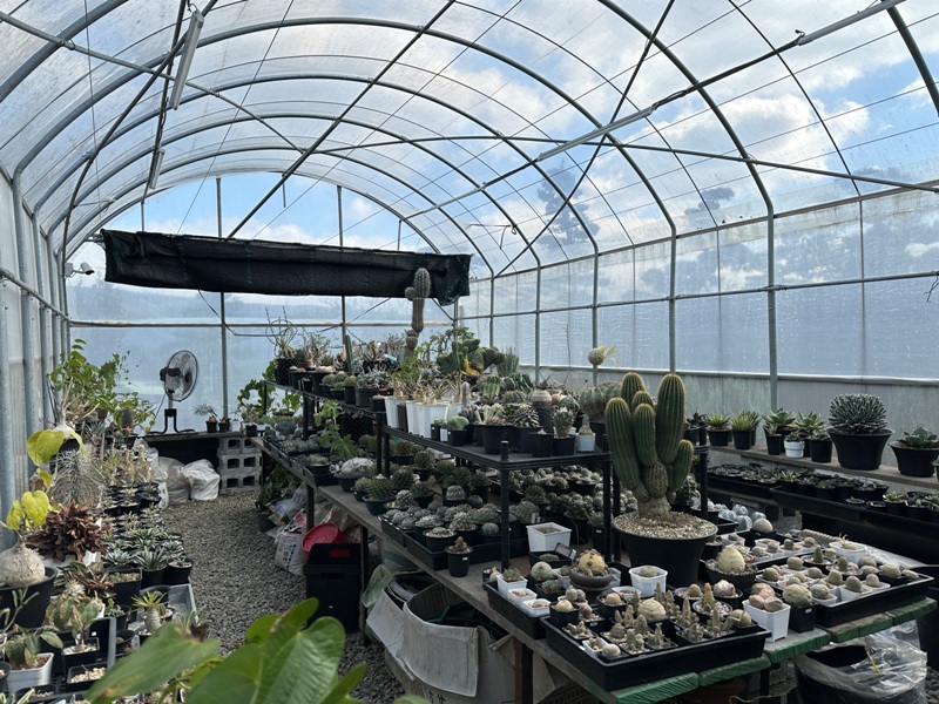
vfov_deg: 56.8
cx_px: 470
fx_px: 651
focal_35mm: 24
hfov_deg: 71.6
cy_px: 352
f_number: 1.78
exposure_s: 1/2660
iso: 80
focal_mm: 6.86
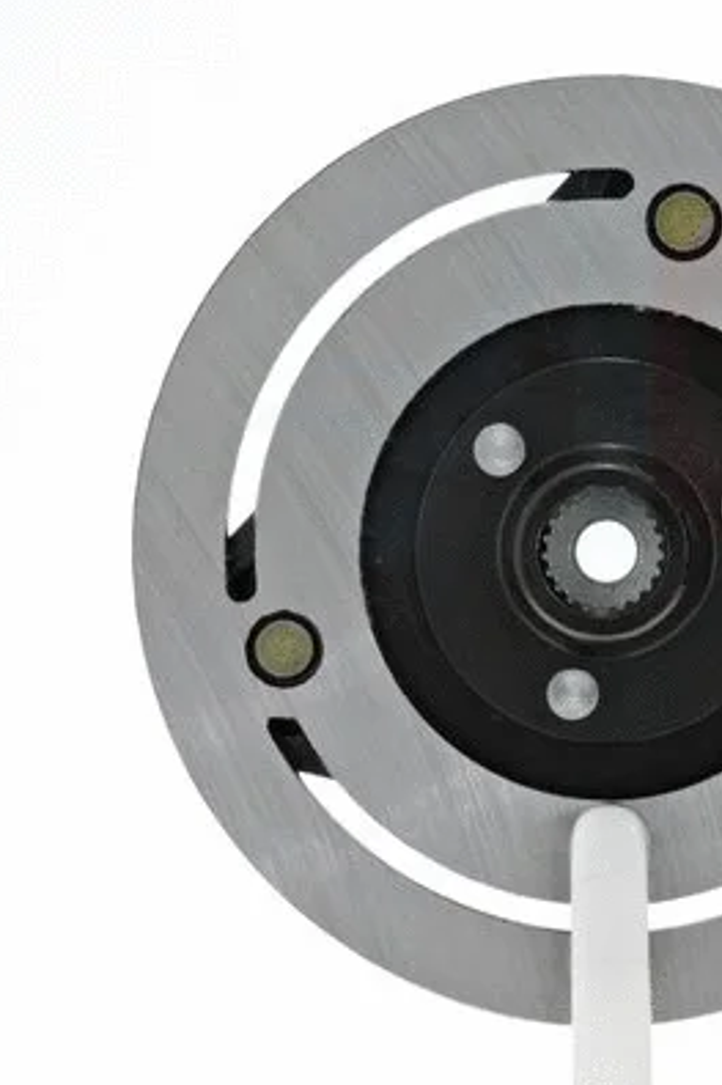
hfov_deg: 8.0
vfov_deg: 12.0
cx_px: 623
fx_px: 5141
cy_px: 540
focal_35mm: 171
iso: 1600
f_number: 25
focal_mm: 75
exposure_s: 1/15
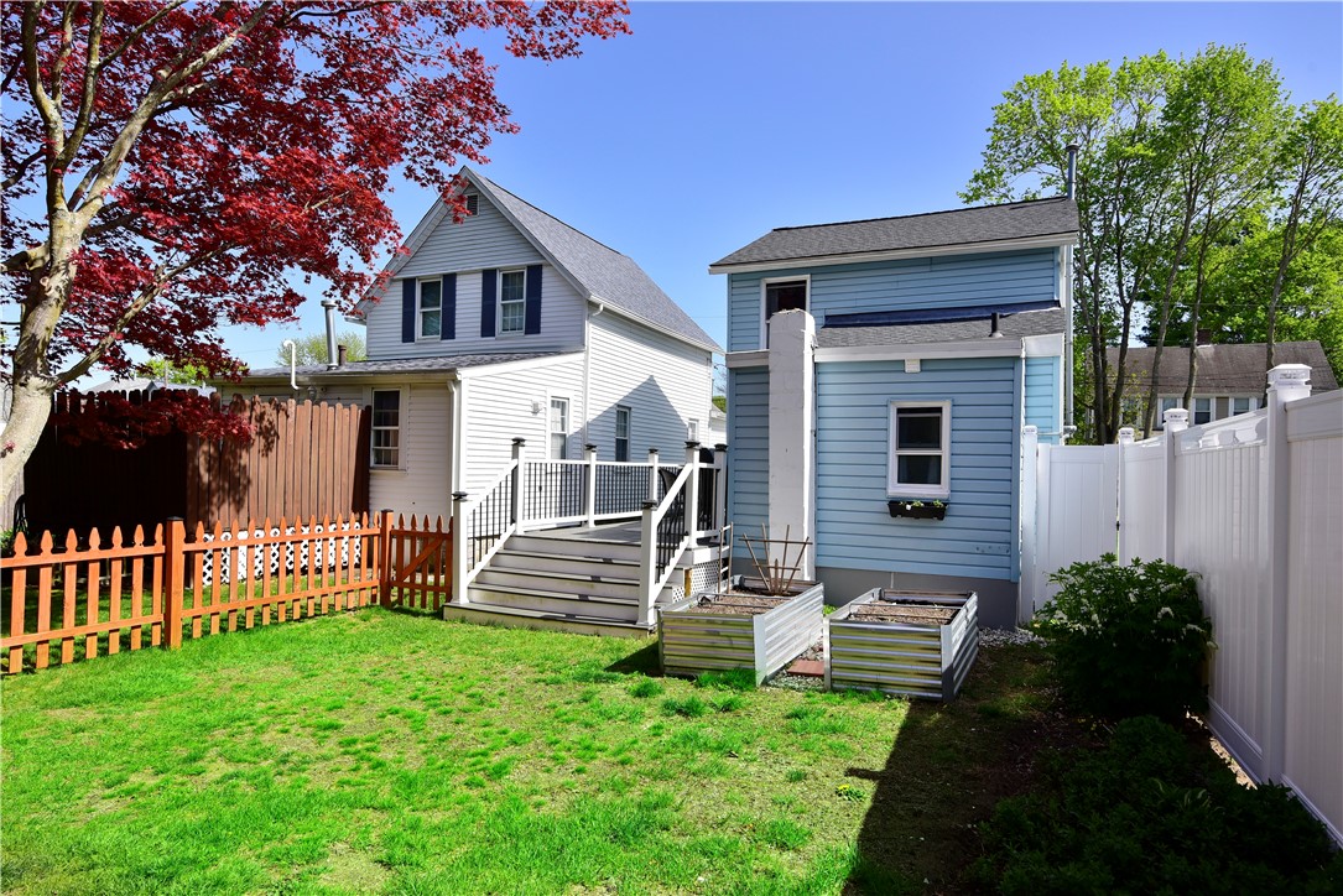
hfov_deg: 78.6
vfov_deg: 57.3
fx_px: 821
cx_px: 672
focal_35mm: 22
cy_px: 448
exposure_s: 1/500
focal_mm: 22
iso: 400
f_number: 11
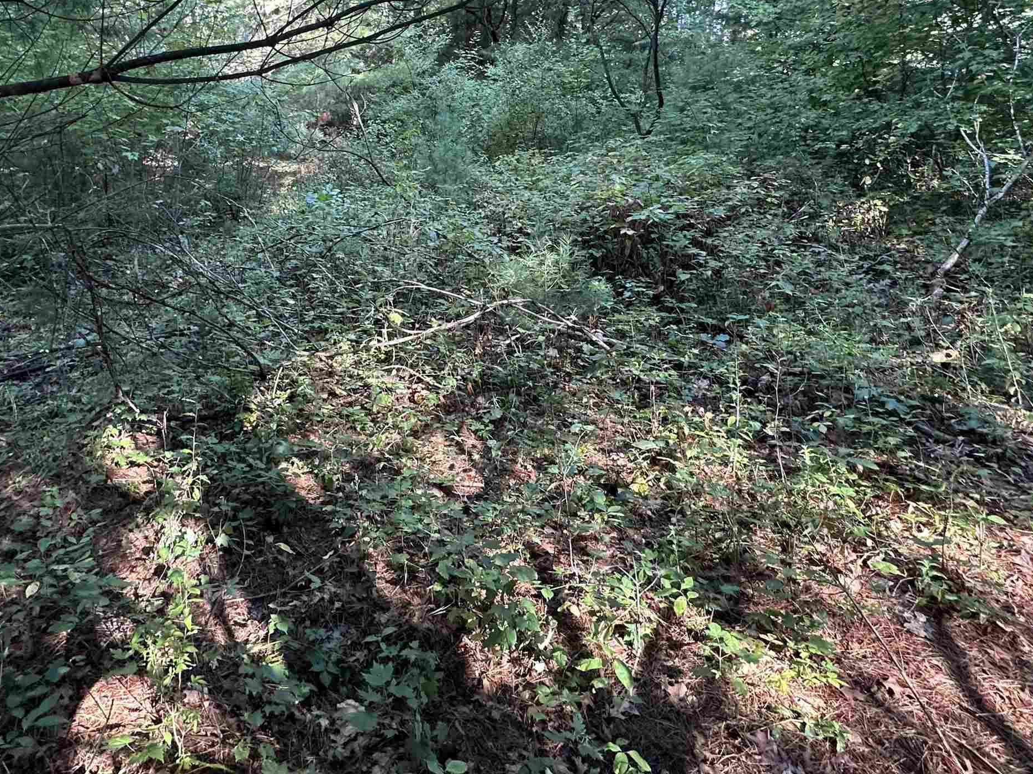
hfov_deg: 73.1
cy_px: 174
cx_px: 412
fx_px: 686
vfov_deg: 55.4
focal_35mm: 23
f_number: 2.2
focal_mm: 2.22
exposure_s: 1/99
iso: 160
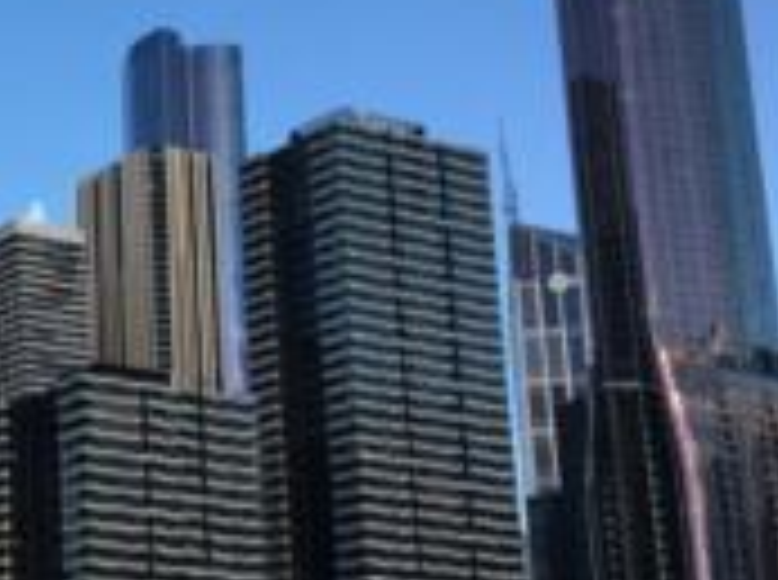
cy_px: 348
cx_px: -252
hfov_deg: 21.0
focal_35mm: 84
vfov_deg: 17.5
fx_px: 1884
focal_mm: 4.15
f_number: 2.2
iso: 25
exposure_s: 1/578
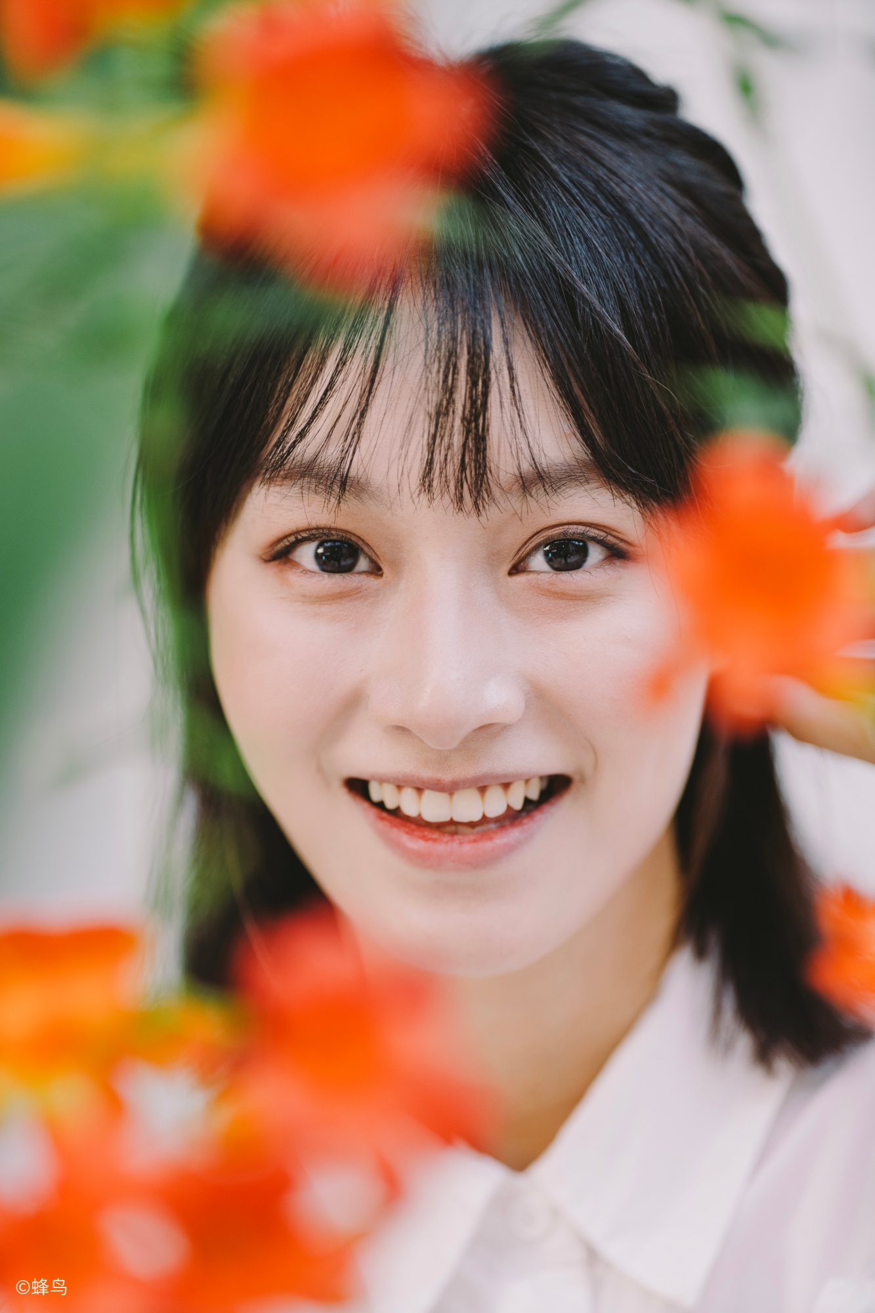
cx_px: 438
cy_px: 656
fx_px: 7292
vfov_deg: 10.3
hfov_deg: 6.9
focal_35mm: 200
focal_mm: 200
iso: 320
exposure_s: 1/125
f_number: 2
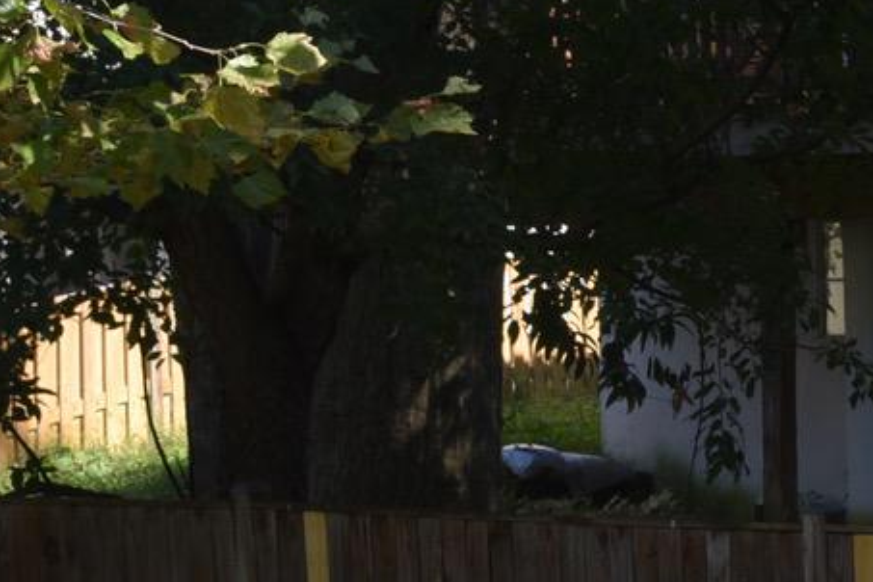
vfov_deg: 6.2
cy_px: 1113
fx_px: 5262
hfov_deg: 9.3
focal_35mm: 217
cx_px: 1243
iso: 250
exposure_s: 1/200
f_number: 13
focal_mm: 48
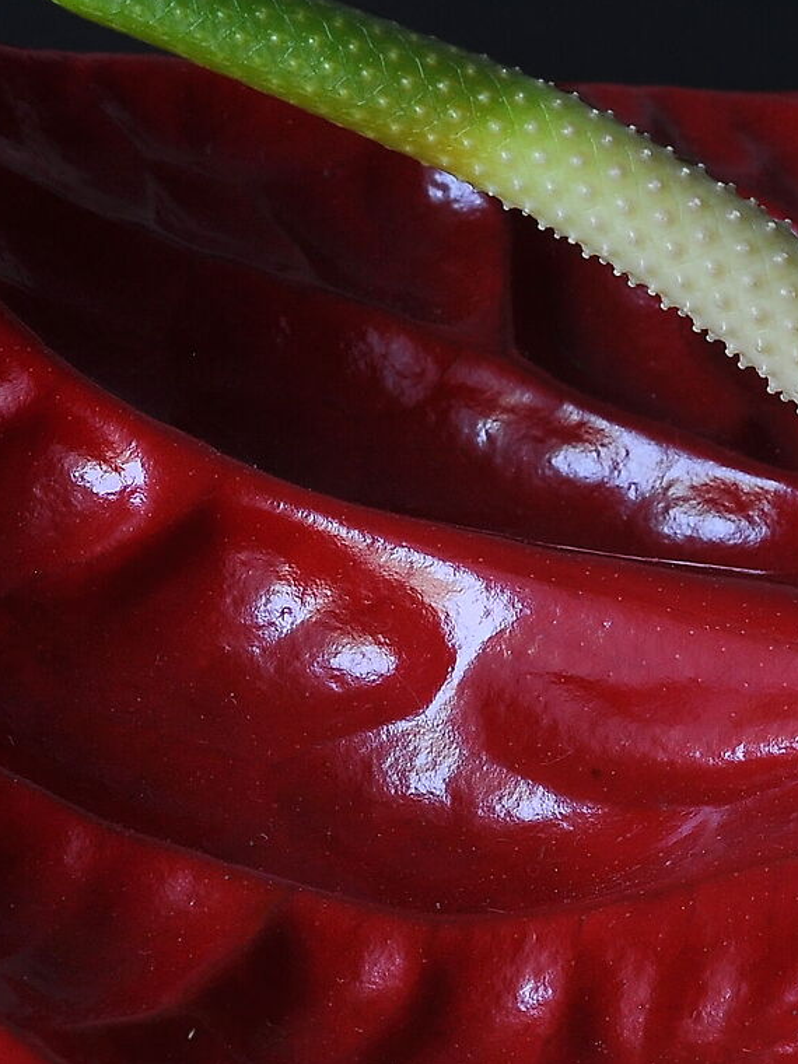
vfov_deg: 10.9
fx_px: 5594
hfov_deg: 8.1
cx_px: 792
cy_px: 731
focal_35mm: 182
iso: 200
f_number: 14
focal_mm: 40
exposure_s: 1/2.5
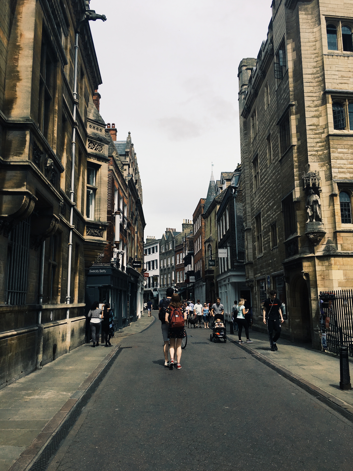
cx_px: 176
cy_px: 236
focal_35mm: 29
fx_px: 394
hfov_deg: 48.2
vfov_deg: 61.7
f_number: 2.2
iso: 25
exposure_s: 1/2262
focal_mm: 4.15
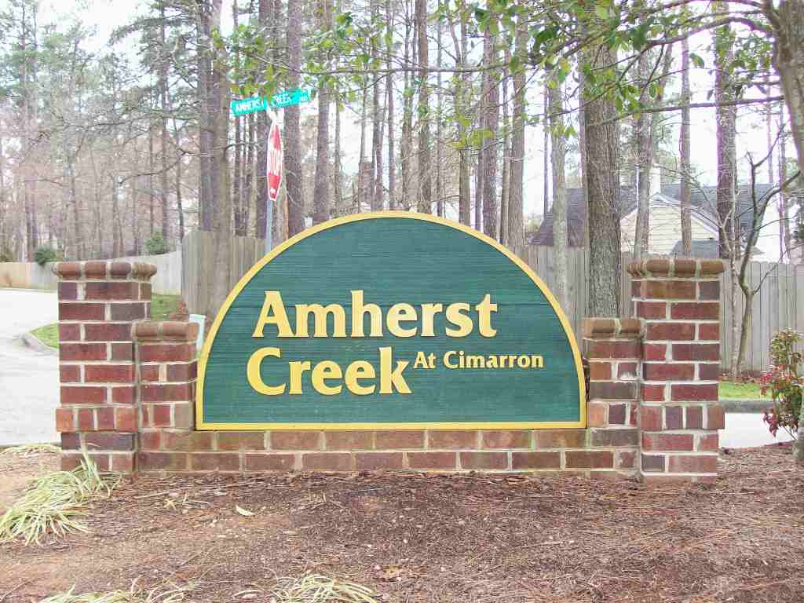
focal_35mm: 45
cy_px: 302
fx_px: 1045
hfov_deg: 42.1
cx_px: 402
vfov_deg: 32.2
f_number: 3
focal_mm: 7.6
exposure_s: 1/128
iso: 140
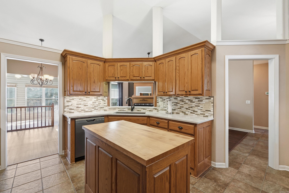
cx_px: 144
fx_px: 120
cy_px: 96
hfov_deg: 100.4
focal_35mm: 15
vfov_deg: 77.3
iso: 250
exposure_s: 1/20
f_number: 9
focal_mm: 10
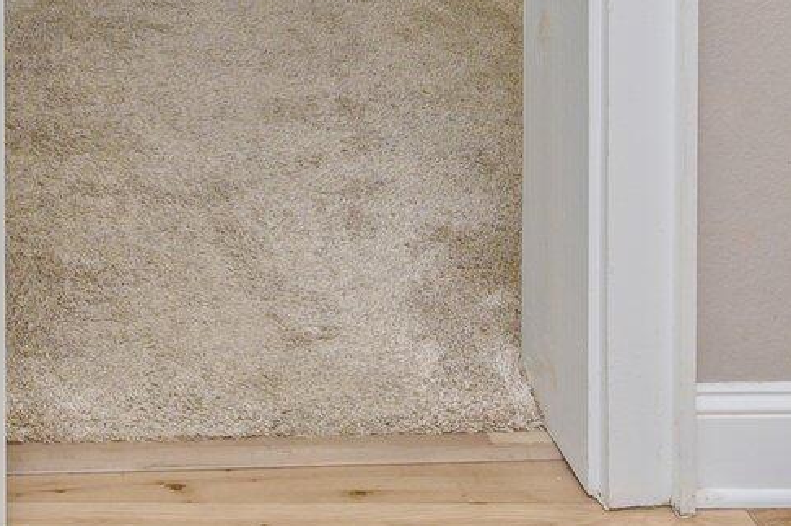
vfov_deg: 17.2
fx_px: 1295
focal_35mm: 59
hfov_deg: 31.8
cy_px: -506
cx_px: 29
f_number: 9
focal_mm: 14
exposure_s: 1/30
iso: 500
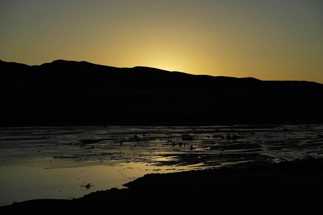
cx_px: 162
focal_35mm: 85
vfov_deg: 16.1
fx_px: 762
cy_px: 108
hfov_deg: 23.9
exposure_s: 1/3200
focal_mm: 85
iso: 100
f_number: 5.6
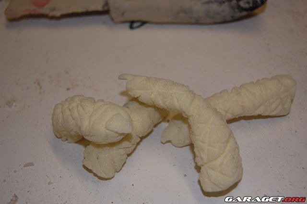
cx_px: 154
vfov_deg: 25.6
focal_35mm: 52
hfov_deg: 37.9
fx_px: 447
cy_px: 102
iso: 400
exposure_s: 1/60
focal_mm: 35
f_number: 4.8
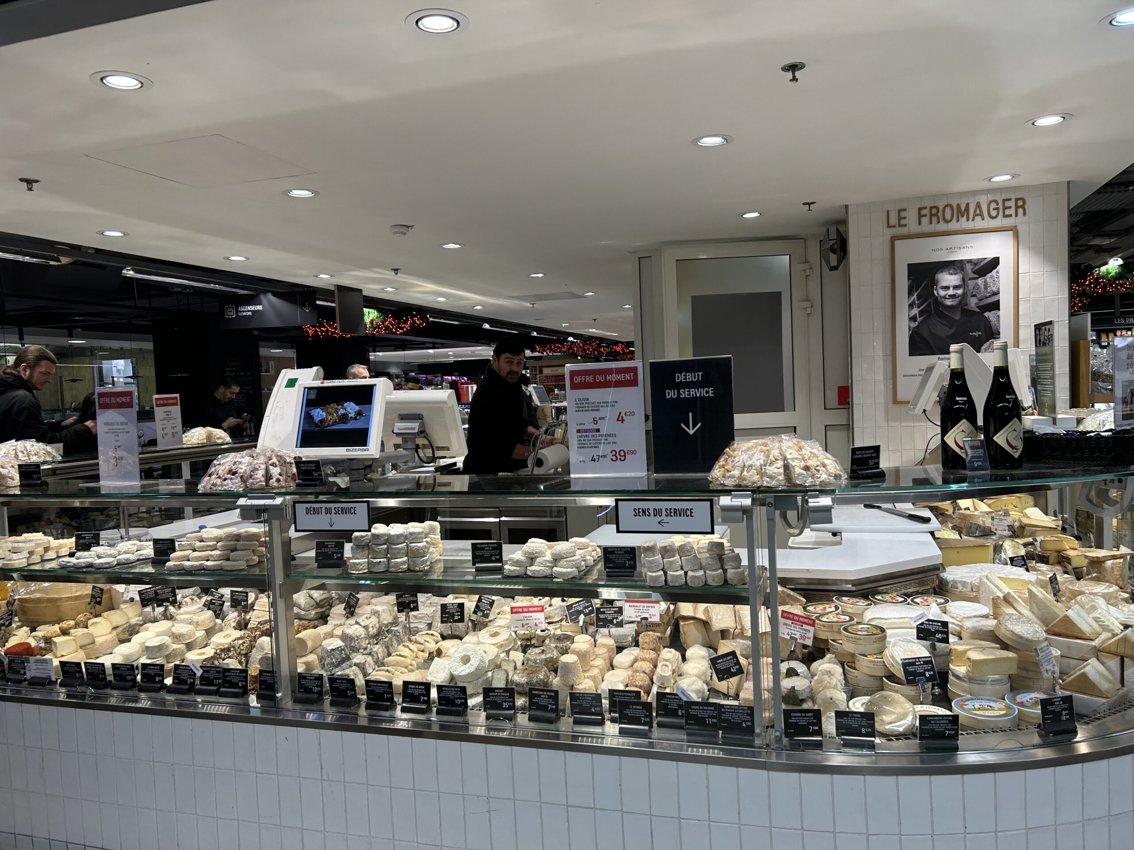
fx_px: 852
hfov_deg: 67.3
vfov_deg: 53.1
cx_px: 567
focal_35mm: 26
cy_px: 425
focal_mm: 5.7
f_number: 1.5
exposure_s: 1/100
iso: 50
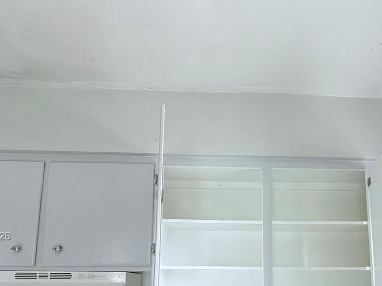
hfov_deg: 66.7
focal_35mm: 26
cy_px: 237
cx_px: 227
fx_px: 287
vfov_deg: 49.3
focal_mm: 2.22
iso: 200
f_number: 2.2
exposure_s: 1/99
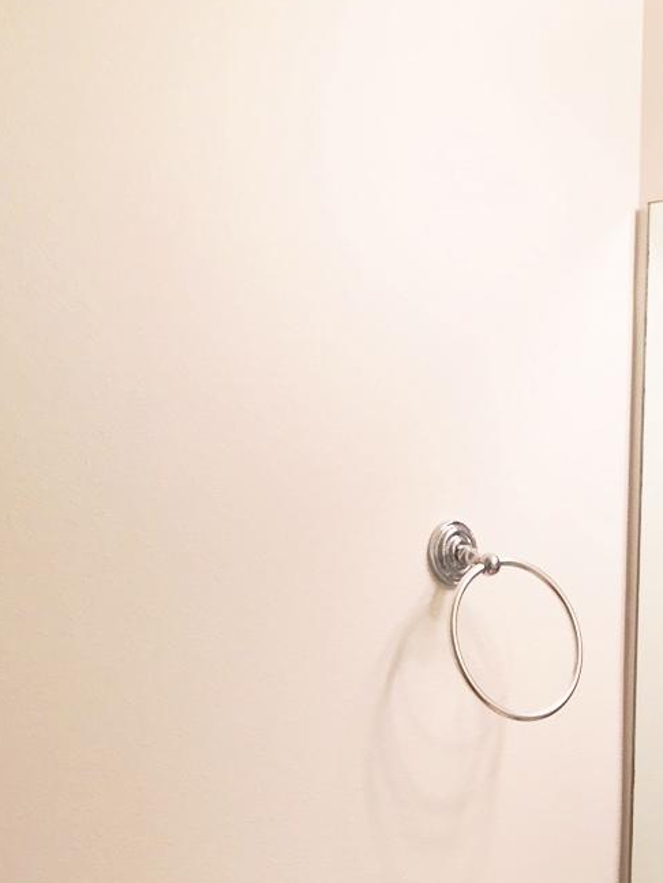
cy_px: 901
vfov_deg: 25.3
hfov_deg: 19.5
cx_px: 697
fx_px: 1864
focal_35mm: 73
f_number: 2.2
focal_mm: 4.15
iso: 32
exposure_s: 1/40
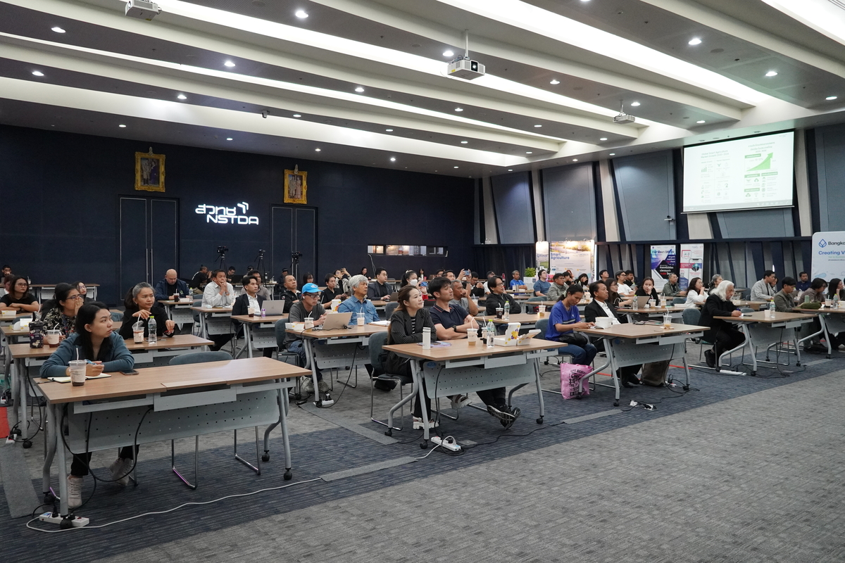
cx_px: 422
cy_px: 282
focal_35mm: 27
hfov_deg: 67.4
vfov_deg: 47.9
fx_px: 634
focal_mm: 18
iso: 2500
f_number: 3.5
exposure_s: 1/160
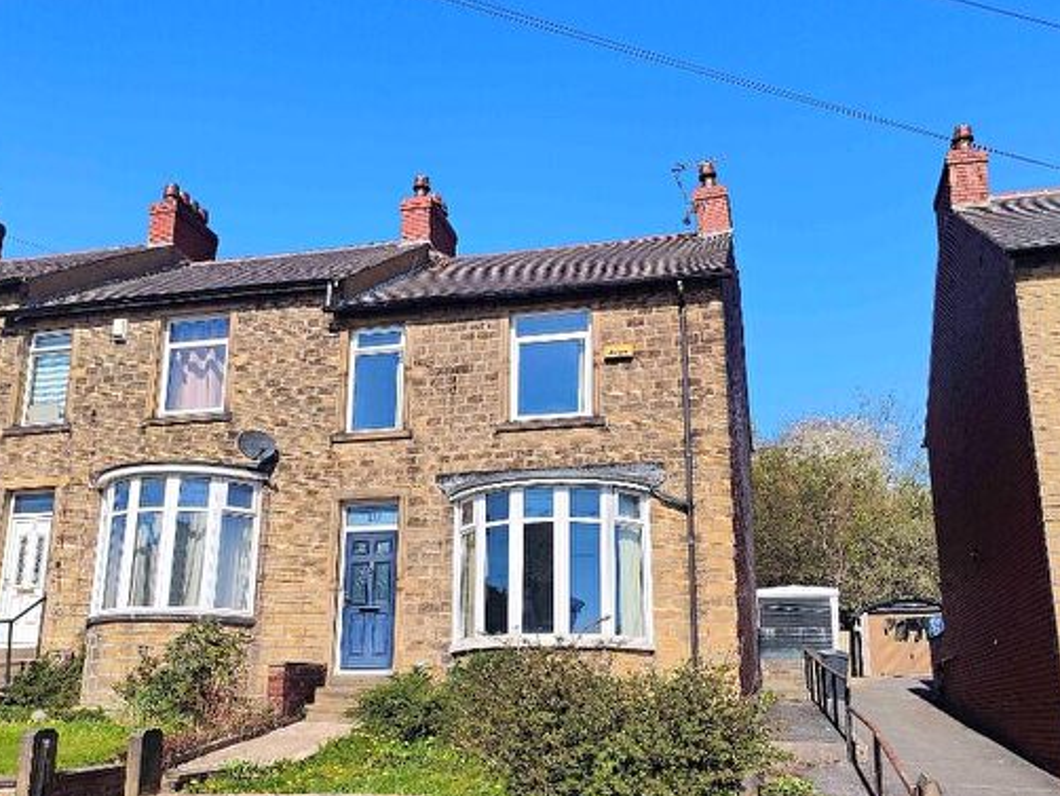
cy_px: 470
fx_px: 980
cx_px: 536
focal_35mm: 32
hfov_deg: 56.8
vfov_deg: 44.0
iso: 50
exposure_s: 1/3758
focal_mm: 6.06
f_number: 1.8
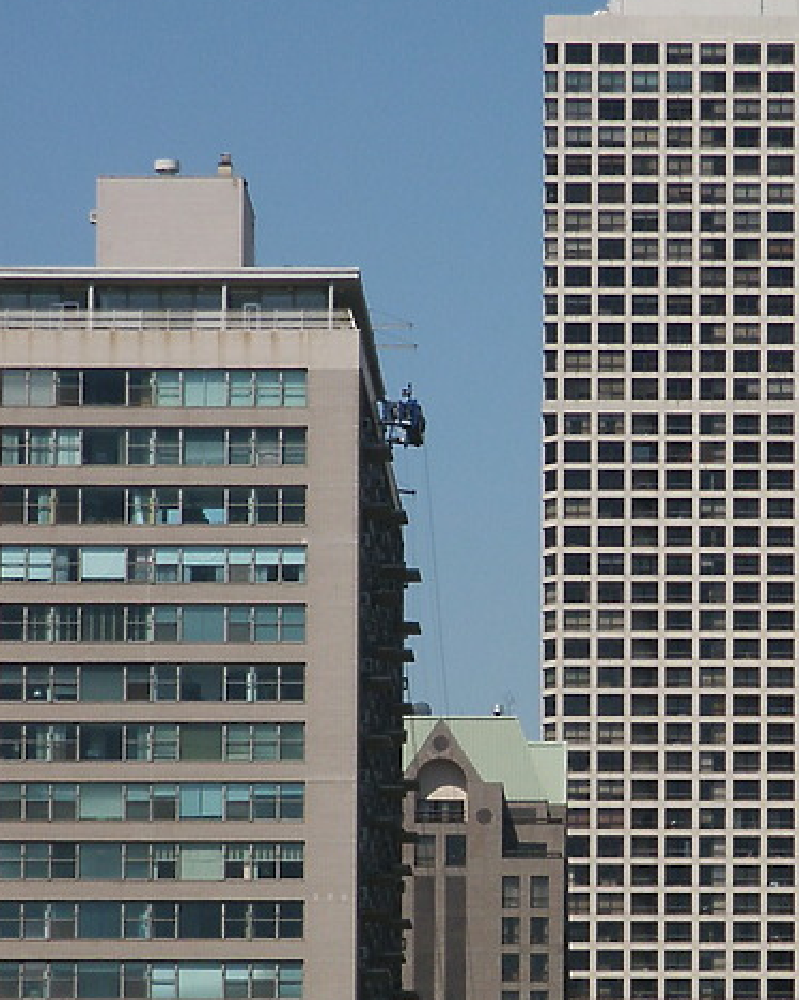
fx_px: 7720
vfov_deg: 7.4
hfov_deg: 5.9
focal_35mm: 261
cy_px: 759
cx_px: 712
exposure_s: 1/250
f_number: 8
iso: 64
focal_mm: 28.22
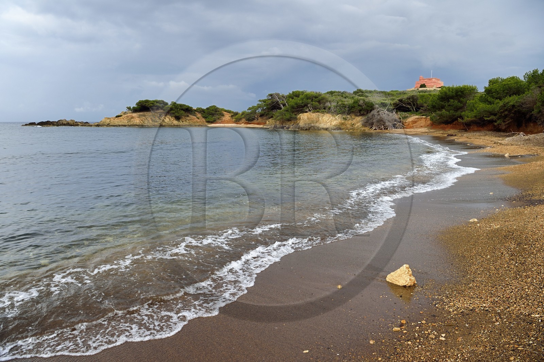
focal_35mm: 24
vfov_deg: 53.1
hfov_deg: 73.8
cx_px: 272
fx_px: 362
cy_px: 181
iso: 200
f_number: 8
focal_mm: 24
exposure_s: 1/80
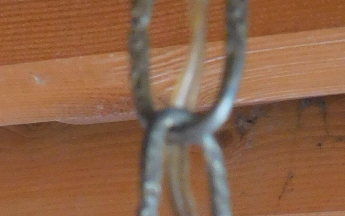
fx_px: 1665
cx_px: 197
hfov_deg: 11.8
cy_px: 287
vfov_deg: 7.3
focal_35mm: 177
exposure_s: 1/30
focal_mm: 6.3
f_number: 3.5
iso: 320
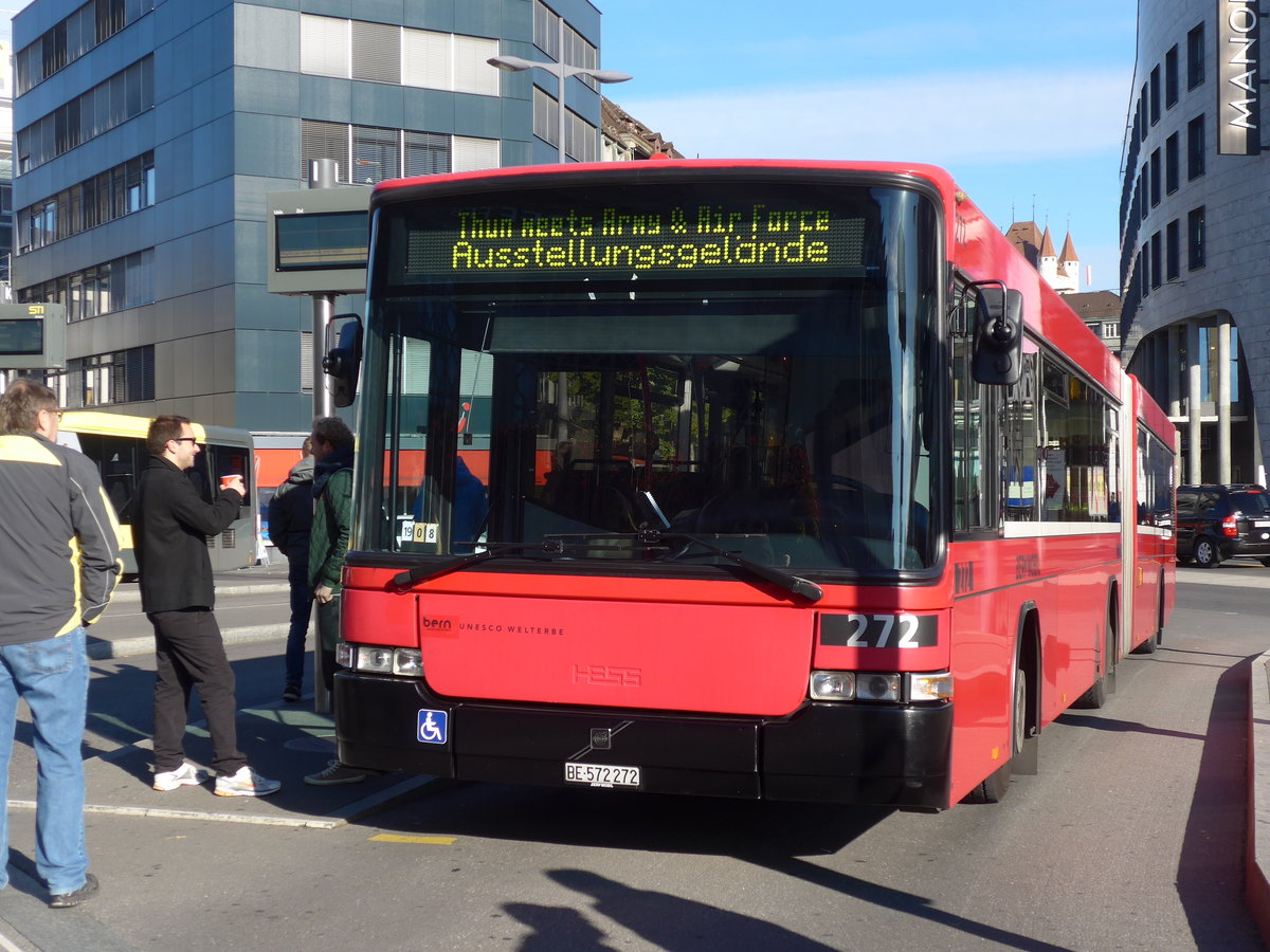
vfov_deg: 28.0
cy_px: 476
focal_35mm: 52
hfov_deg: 36.8
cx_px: 635
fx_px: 1908
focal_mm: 10.7
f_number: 3.3
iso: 80
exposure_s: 1/640
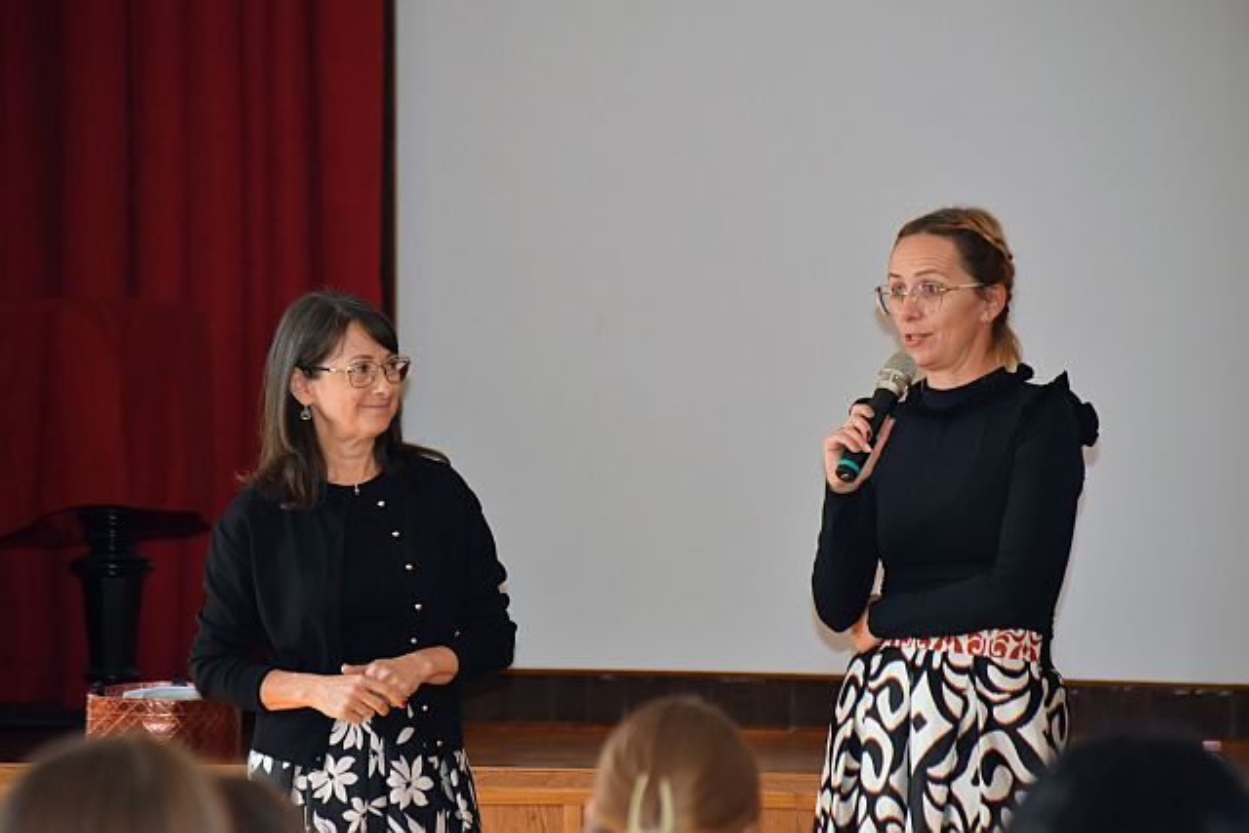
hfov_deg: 10.5
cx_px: 624
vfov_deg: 7.0
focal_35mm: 195
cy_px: 416
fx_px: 6767
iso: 1400
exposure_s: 1/125
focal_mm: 130
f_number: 4.8
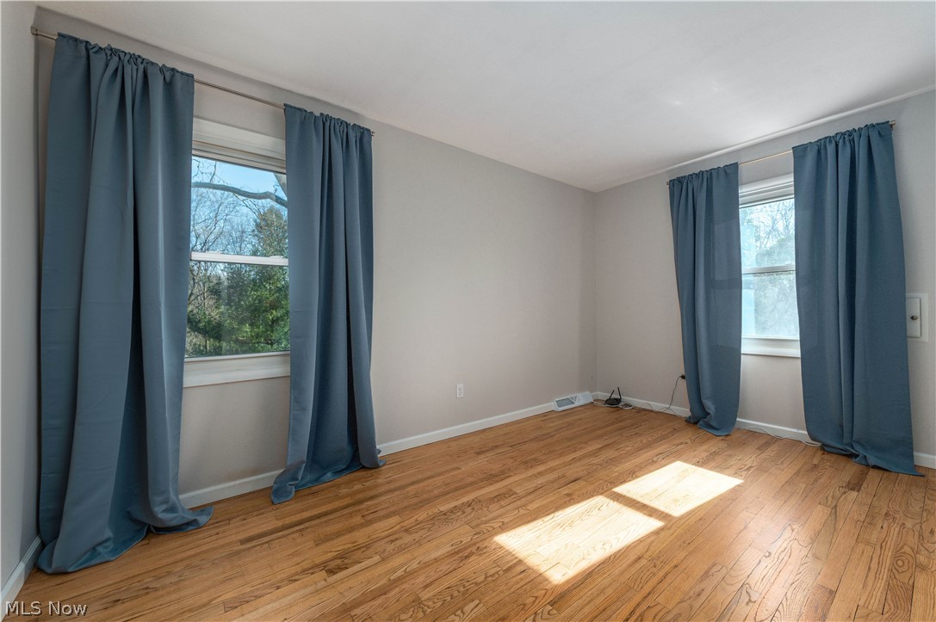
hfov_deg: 104.3
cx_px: 468
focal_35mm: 14
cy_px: 311
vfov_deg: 81.1
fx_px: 364
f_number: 9
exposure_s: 1/60
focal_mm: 14
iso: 200
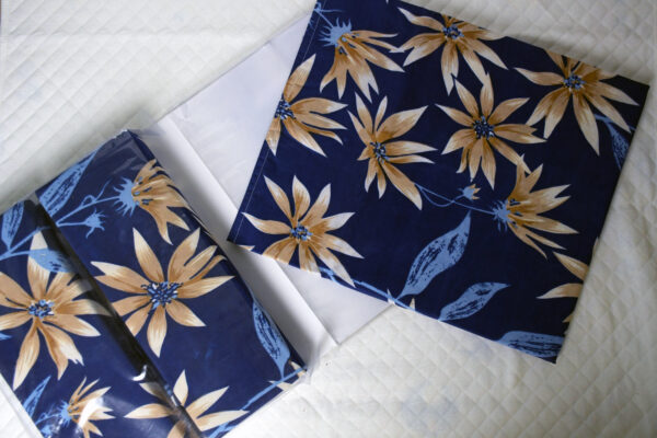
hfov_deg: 53.1
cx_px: 328
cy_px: 219
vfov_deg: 36.9
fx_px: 657
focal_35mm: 36
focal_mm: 24
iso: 1600
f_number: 5.6
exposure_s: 1/200
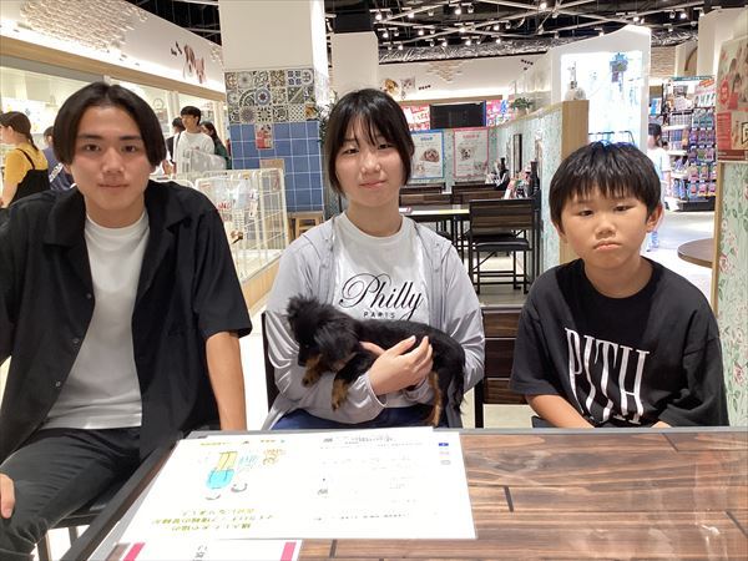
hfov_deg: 58.4
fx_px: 670
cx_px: 374
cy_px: 280
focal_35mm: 31
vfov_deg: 45.4
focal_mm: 3.3
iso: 160
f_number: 2.4
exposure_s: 1/60
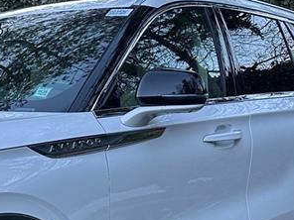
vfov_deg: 17.5
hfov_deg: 22.3
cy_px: 202
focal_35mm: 83
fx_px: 705
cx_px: -25
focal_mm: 6.86
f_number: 1.78
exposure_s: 1/121
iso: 200
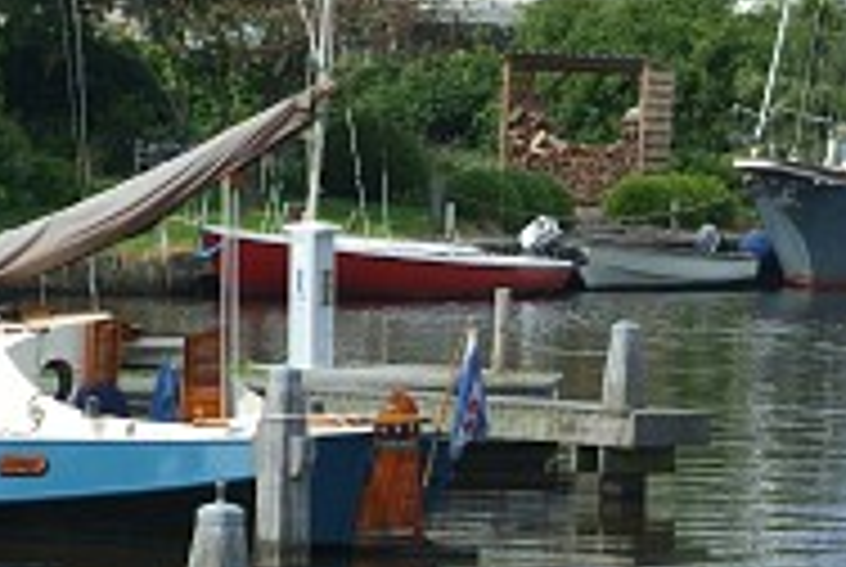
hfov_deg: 5.9
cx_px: 410
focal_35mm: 351
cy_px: -61
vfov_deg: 3.9
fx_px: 8261
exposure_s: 1/500
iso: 400
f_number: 9.5
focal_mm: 98
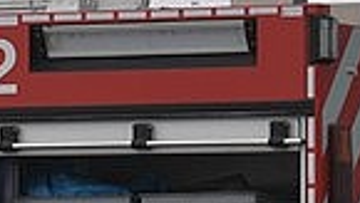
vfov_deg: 2.2
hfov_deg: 3.8
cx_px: -439
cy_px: 302
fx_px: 5286
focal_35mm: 553
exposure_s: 1/250
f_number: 8
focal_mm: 85
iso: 400
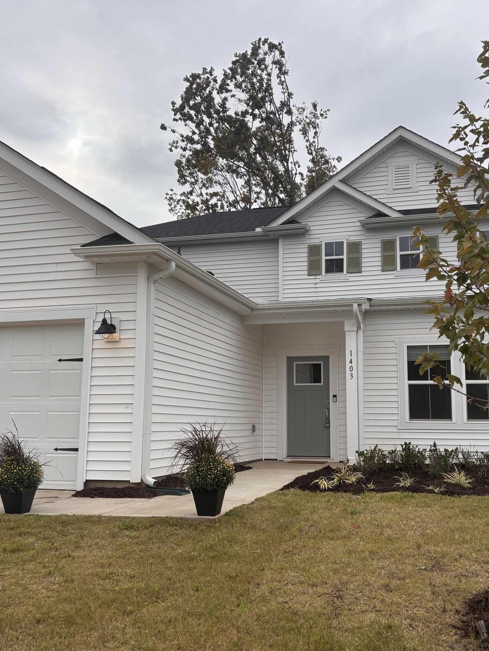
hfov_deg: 40.7
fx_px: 659
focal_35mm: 35
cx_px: 268
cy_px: 328
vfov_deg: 52.6
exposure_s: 1/1418
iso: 50
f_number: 1.6
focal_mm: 5.96
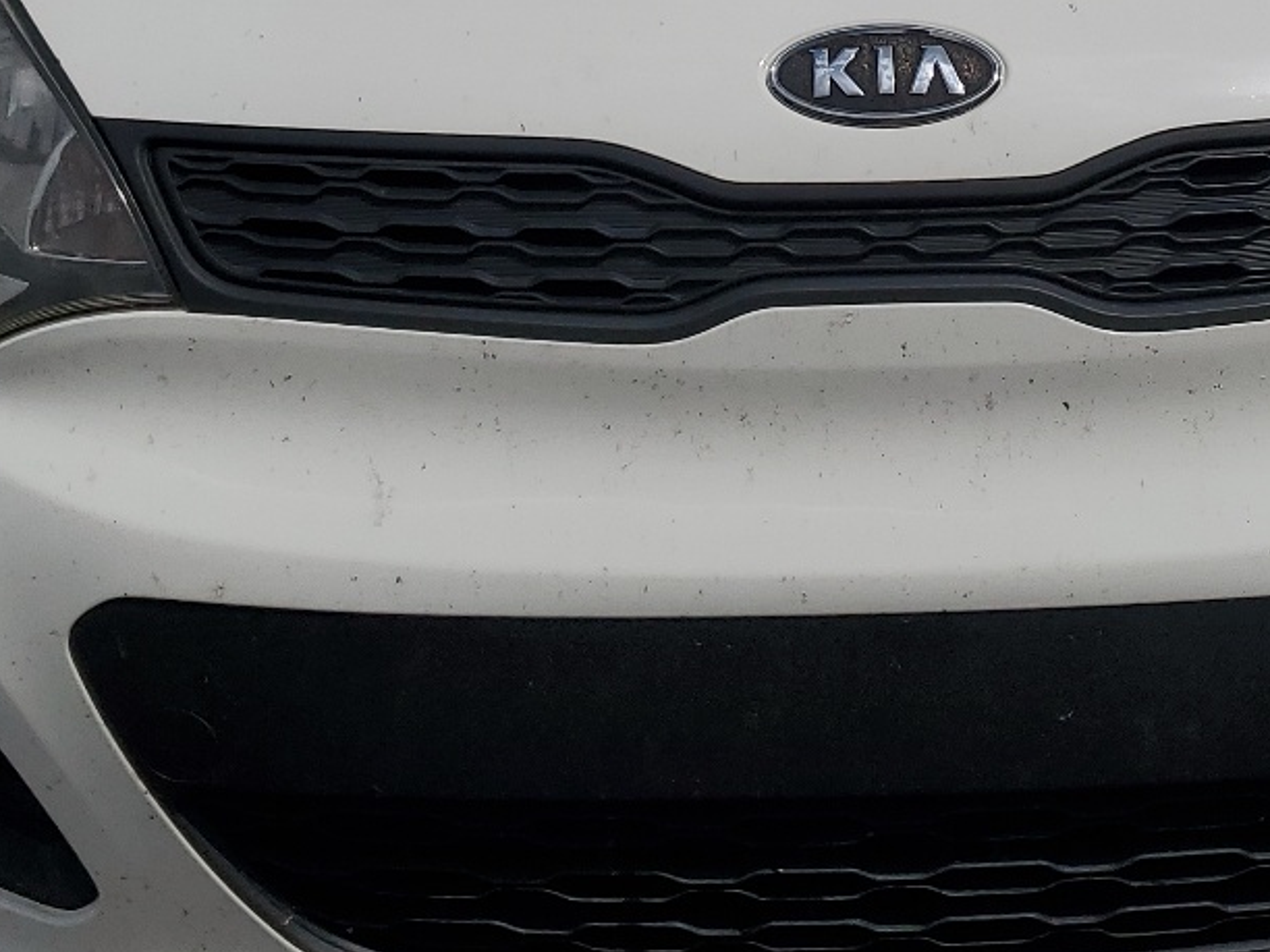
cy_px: -120
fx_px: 2495
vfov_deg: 20.5
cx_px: 857
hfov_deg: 28.4
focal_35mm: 68
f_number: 1.5
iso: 50
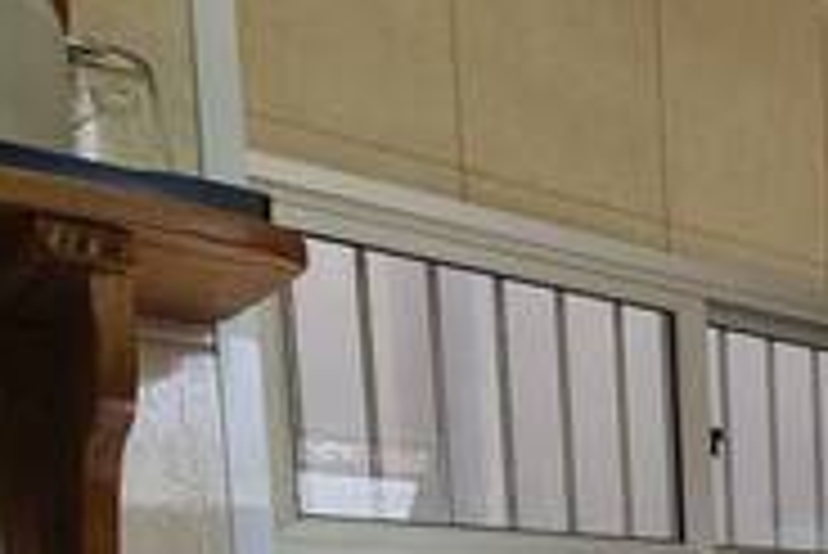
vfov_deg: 23.9
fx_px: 1082
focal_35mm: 47
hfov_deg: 25.5
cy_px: 784
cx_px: 1350
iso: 64
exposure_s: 1/156
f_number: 2.2
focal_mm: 2.22
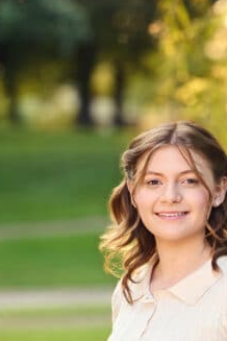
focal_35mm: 326
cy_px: 287
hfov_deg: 4.2
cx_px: 192
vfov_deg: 6.3
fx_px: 3083
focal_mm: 104
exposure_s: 1/125
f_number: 2.8
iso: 200
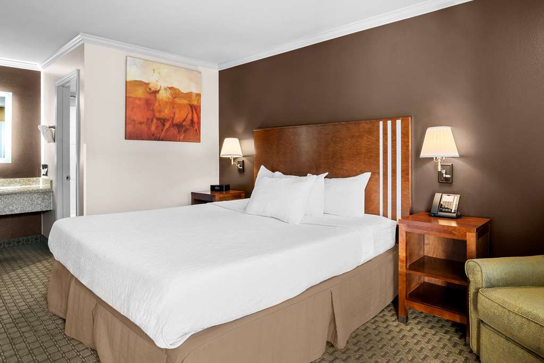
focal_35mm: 16
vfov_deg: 73.7
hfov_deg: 96.7
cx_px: 272
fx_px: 242
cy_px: 182
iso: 250
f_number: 10
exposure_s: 1/1.67
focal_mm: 16
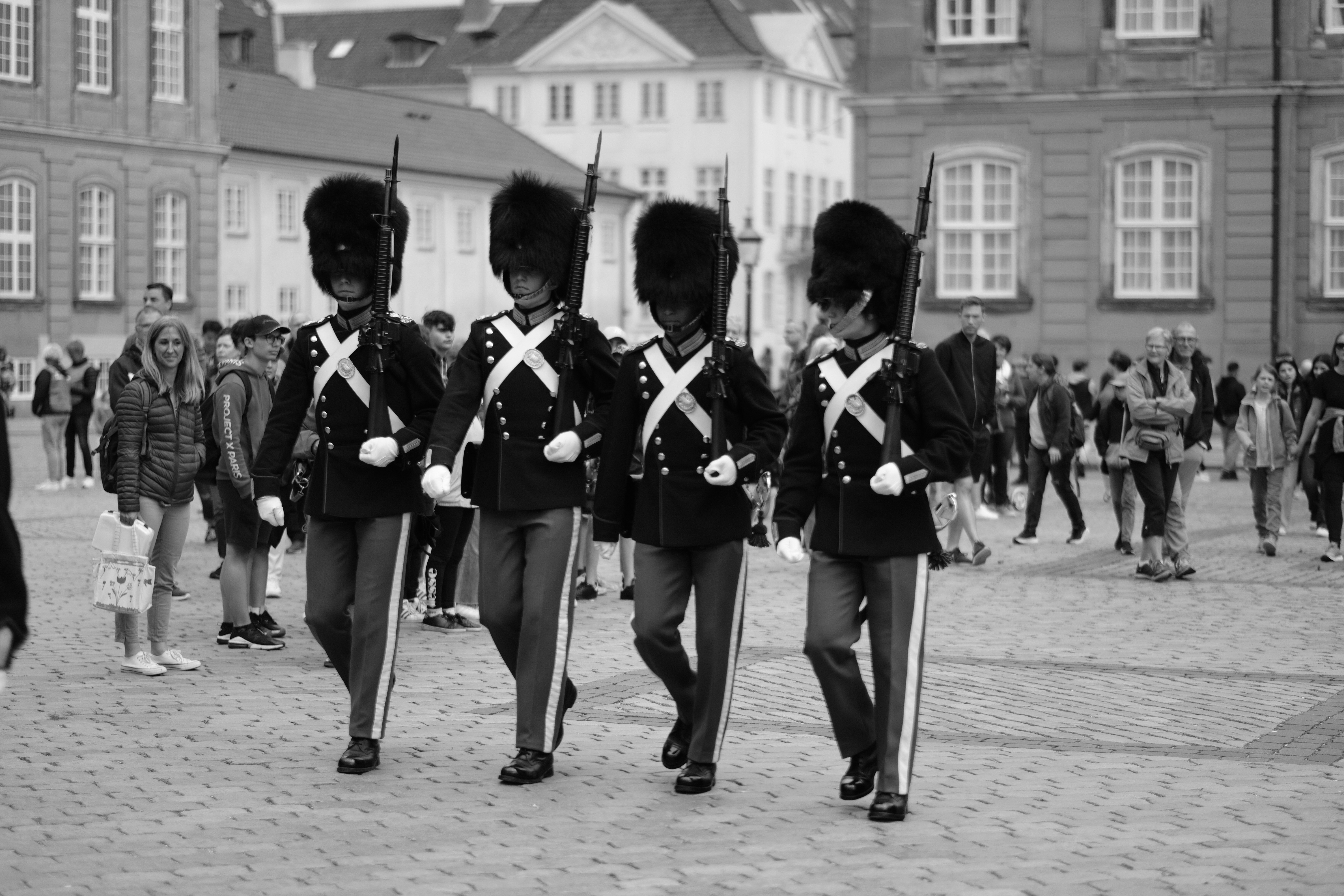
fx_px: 3136
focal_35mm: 84
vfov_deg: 16.3
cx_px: 672
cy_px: 448
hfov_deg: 24.2
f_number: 1.2
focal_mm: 56
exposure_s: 1/3200
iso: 200
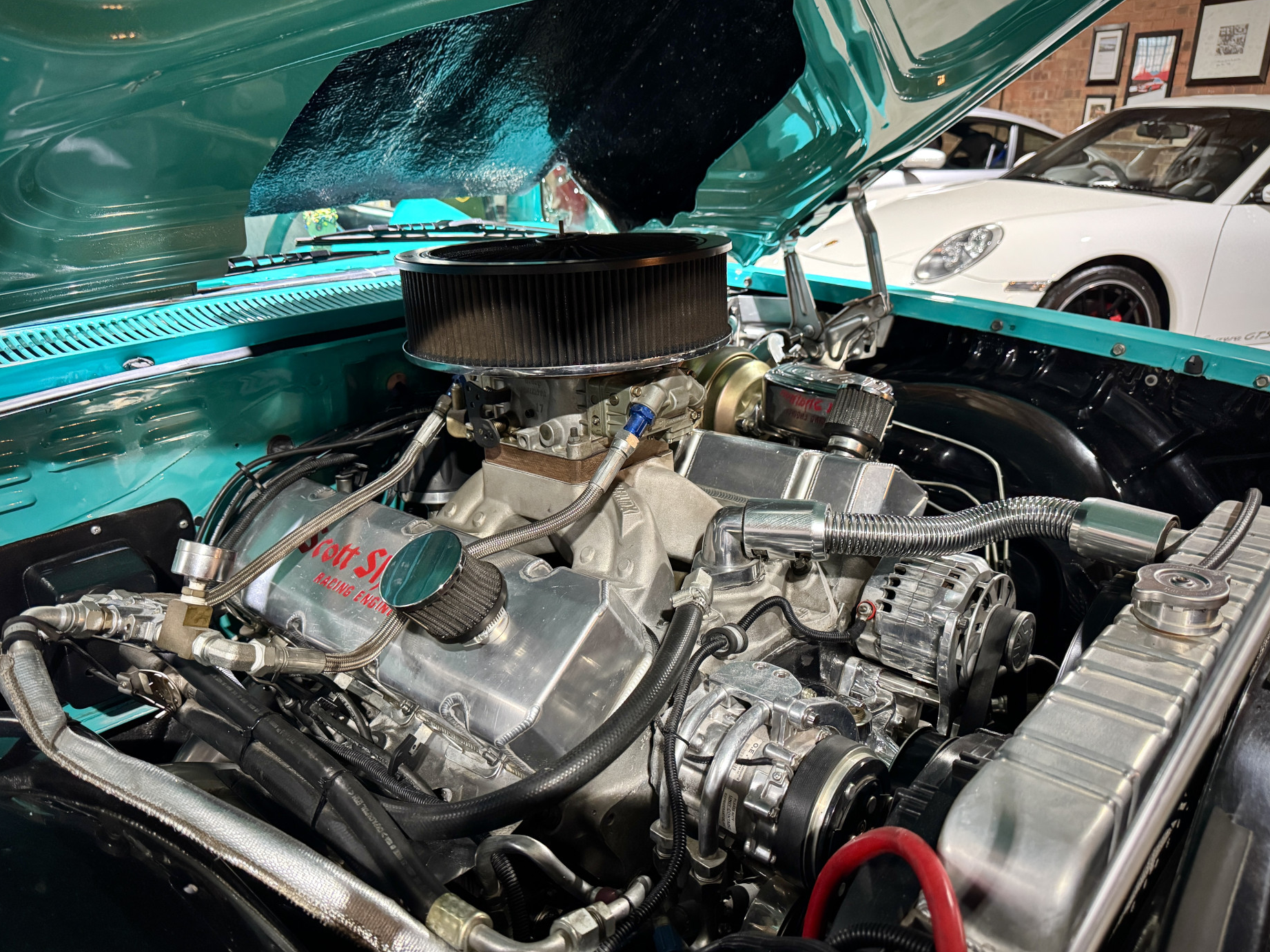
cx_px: 629
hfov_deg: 69.4
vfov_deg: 54.9
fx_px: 917
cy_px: 465
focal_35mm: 25
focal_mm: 6.76
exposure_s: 1/50
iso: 800
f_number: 1.78
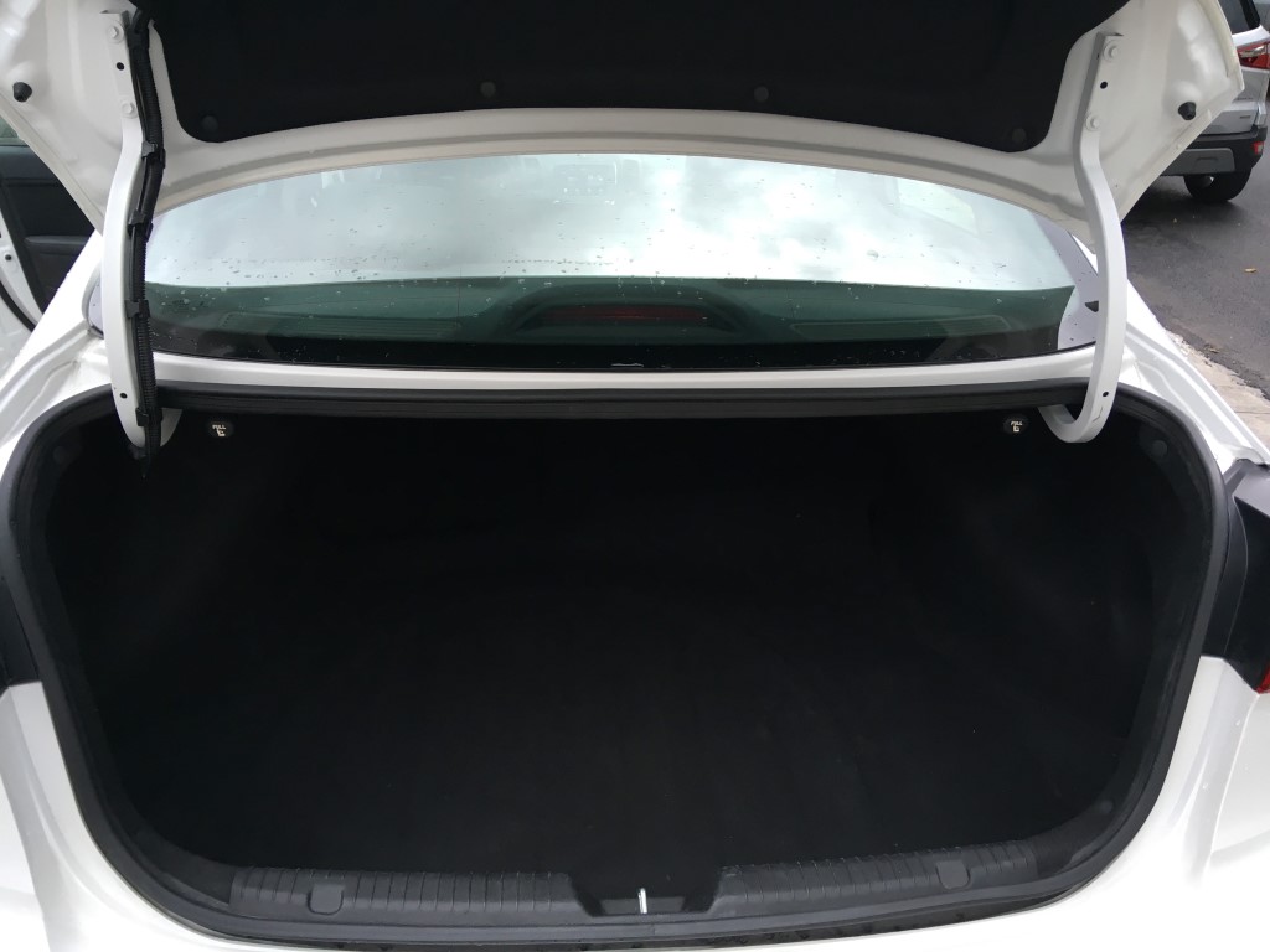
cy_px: 476
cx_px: 635
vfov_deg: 48.2
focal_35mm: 29
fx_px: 1064
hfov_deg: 61.7
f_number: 2.2
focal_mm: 4.15
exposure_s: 1/40
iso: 25
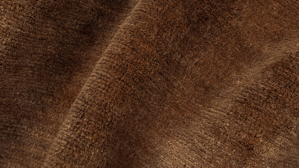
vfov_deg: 21.1
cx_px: 161
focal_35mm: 57
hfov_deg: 36.6
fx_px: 452
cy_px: 66
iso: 1600
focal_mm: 28
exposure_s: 1/80
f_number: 10
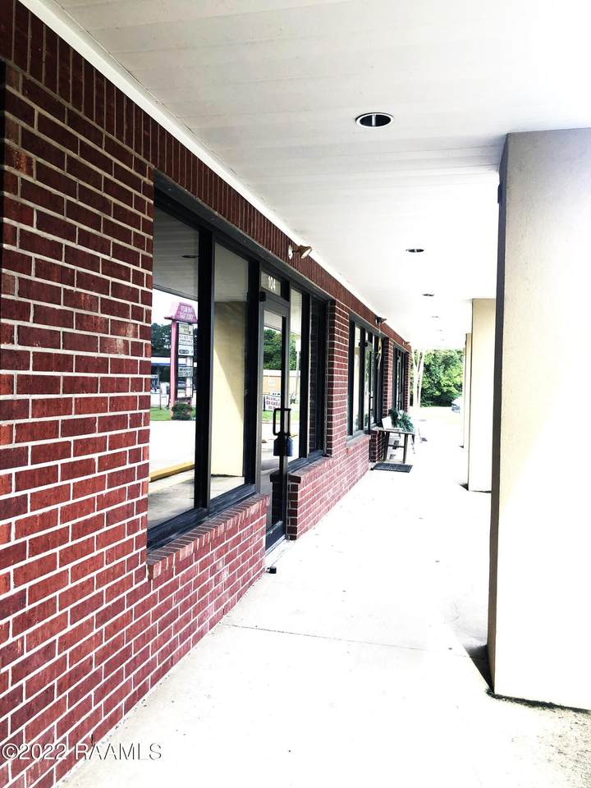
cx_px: 296
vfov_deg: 63.4
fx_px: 637
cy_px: 394
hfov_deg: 49.7
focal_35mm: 28
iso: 20
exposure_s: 1/255
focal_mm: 3.99
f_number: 1.8
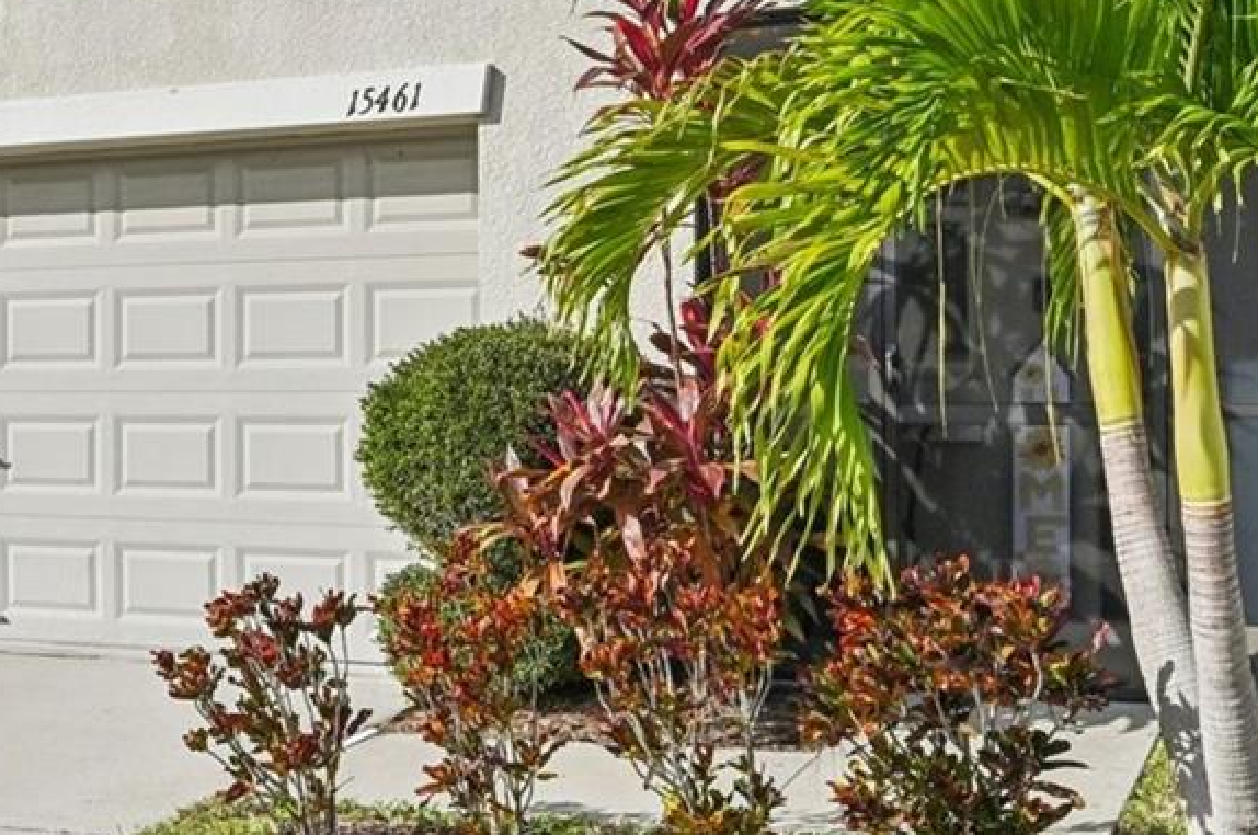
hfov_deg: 36.0
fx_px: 1898
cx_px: 338
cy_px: 12
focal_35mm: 54
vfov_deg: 23.8
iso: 400
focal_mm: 19.5
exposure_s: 1/1600
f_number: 8
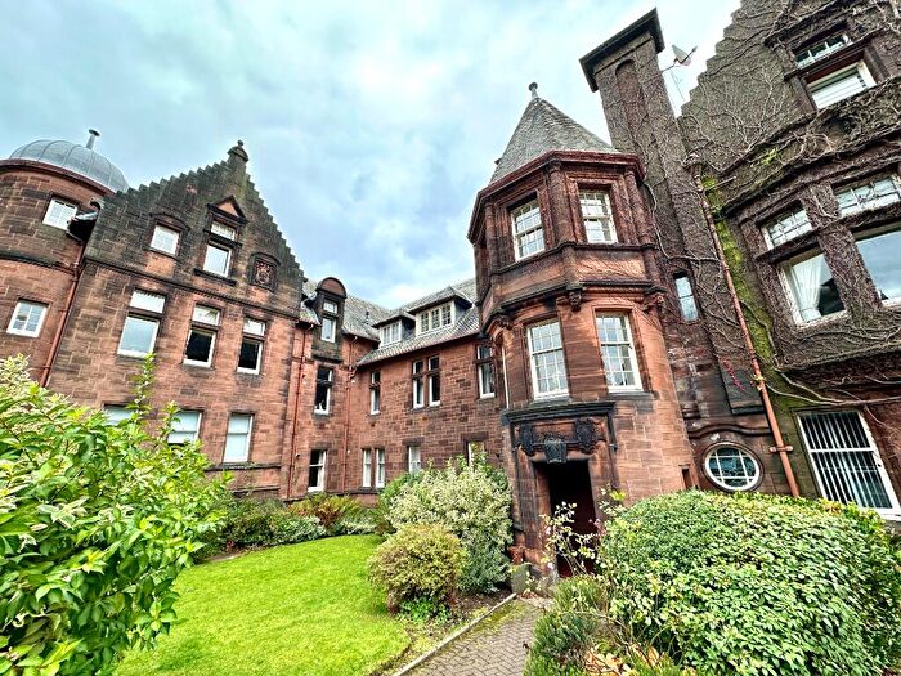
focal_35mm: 14
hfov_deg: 102.1
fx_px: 364
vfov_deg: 85.7
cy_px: 338
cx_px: 450
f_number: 2.2
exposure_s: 1/215
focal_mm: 2.22
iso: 40
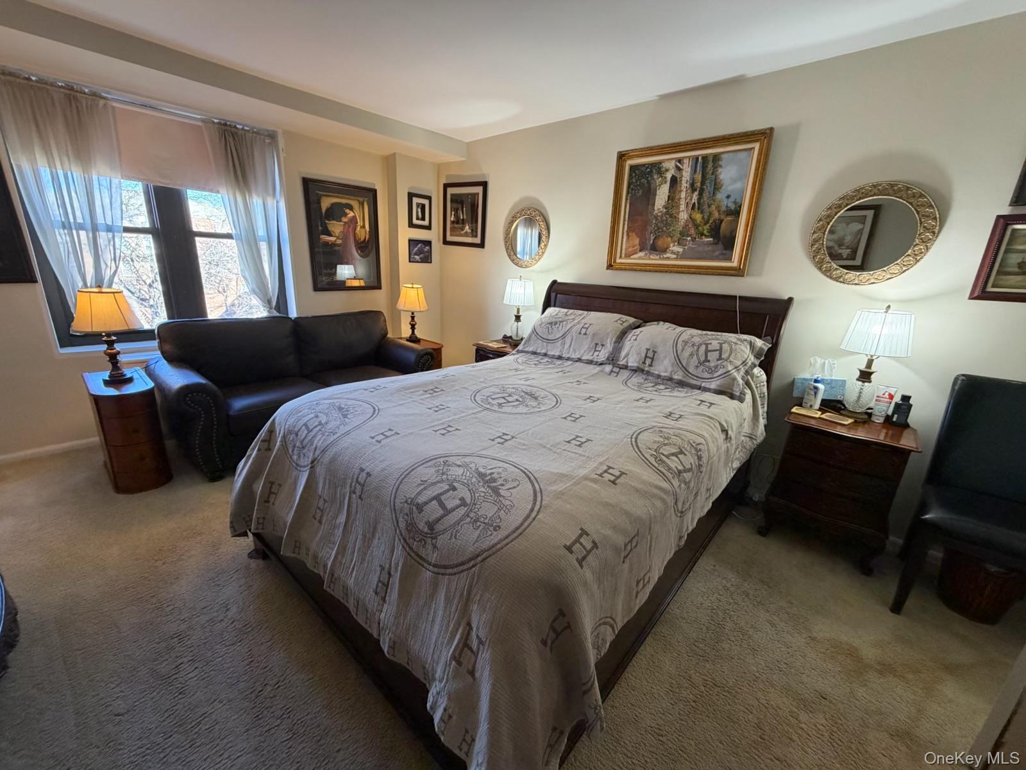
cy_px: 385
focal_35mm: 14
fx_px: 415
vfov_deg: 85.7
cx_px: 513
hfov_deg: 102.1
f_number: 2.2
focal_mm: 2.22
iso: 250
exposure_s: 1/60
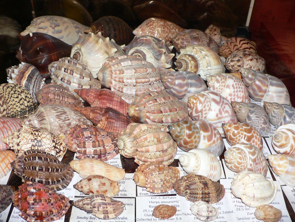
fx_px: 298
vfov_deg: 40.7
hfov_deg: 52.6
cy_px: 111
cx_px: 148
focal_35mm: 35
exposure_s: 1/60
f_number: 2.8
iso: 100
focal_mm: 4.6
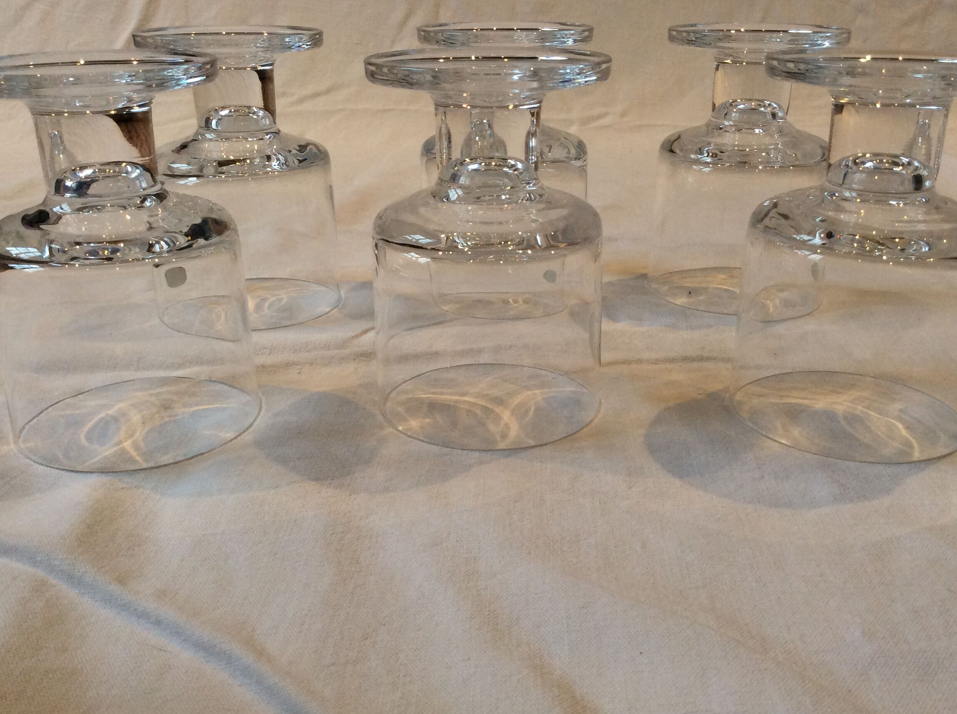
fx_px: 994
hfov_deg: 51.4
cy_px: 354
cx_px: 483
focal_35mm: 36
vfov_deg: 39.6
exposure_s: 1/25
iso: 80
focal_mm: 3.3
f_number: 2.4
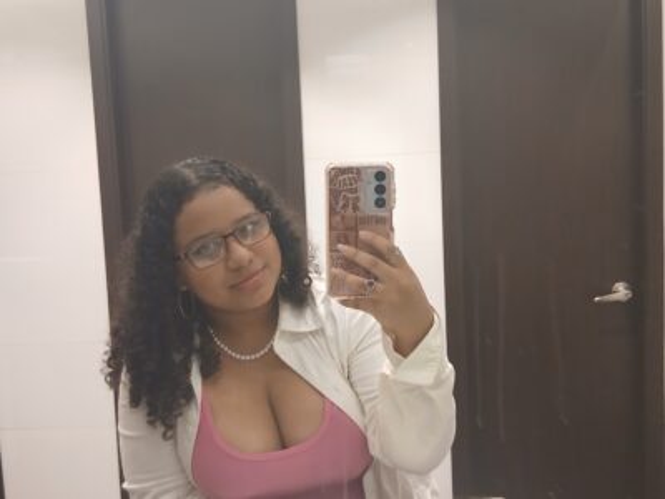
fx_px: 499
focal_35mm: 26
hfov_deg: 67.3
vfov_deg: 53.1
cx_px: 332
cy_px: 250
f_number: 1.8
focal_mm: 3.98
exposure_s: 1/24
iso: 400
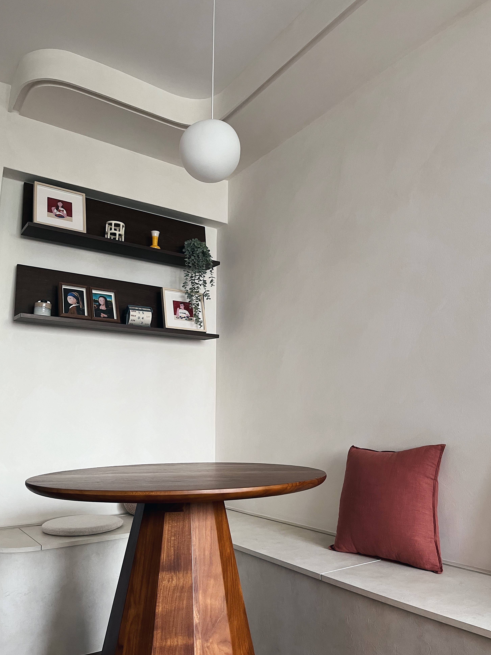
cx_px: 253
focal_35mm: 27
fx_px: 511
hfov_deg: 51.3
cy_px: 319
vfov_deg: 65.3
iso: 125
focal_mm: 5.1
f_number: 1.6
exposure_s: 1/93
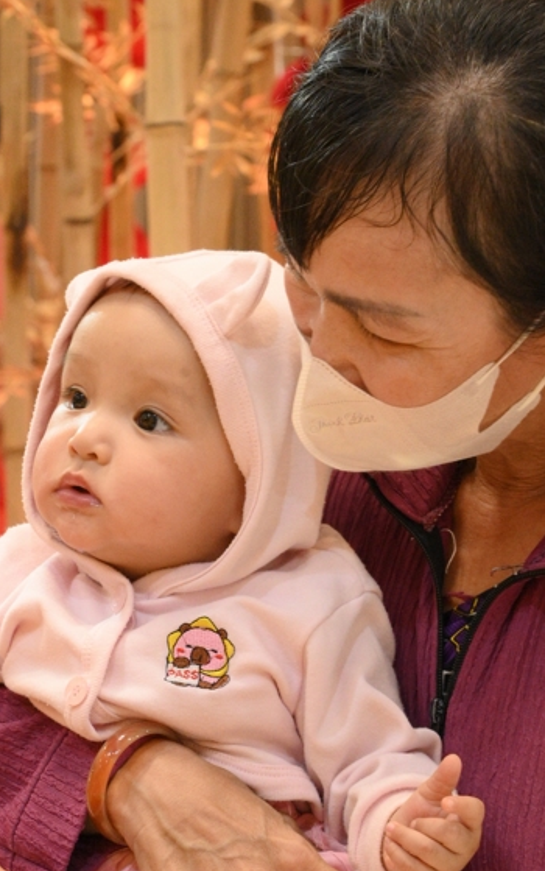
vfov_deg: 13.6
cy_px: 602
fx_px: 3631
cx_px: 48
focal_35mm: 153
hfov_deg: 8.6
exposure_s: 1/80
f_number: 9
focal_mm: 86
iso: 8000
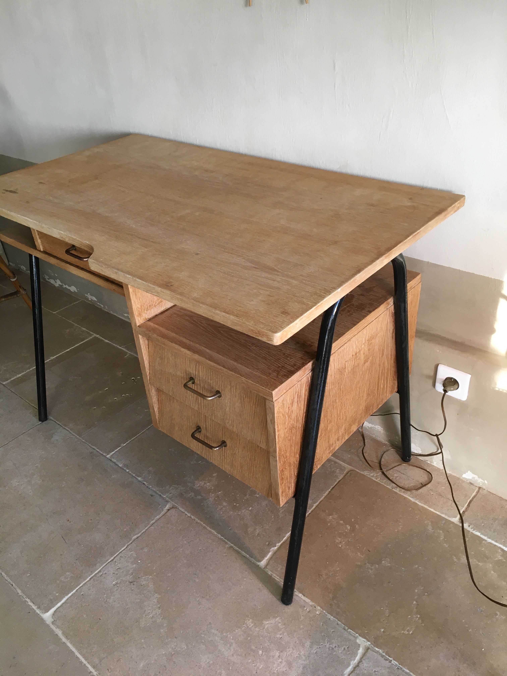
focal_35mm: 29
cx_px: 254
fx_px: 566
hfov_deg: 48.2
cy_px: 338
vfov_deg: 61.7
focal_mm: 4.15
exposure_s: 1/33
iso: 80
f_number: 2.2
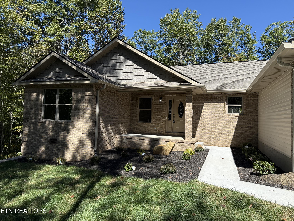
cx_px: 147
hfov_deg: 71.6
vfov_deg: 56.8
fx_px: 204
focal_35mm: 24
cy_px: 110
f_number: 1.78
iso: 100
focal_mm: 6.76
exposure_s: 1/3425
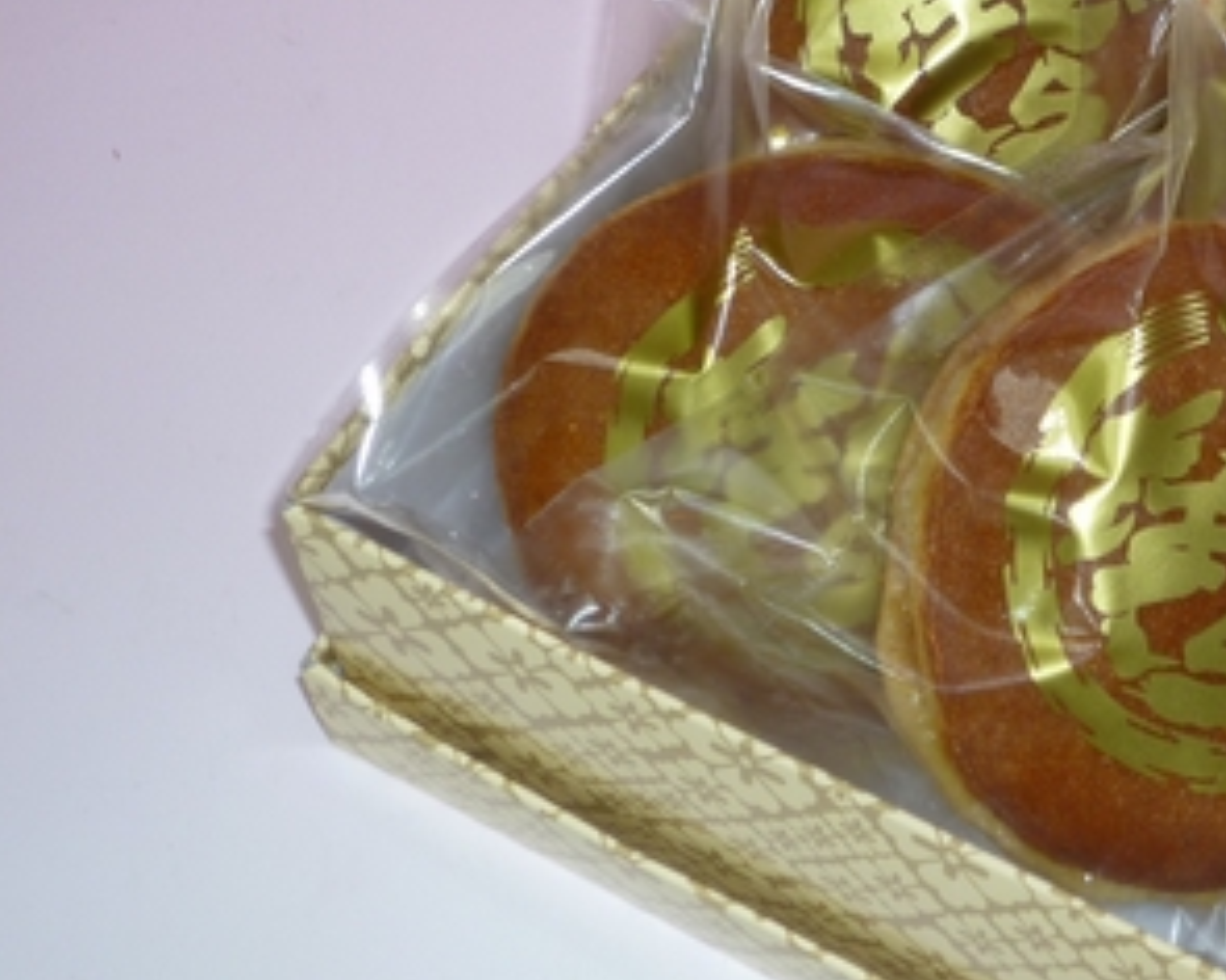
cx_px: 1326
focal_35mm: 106
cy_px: 145
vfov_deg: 14.4
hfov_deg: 17.5
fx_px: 3846
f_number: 4.3
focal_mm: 8.8
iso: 100
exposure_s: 1/40
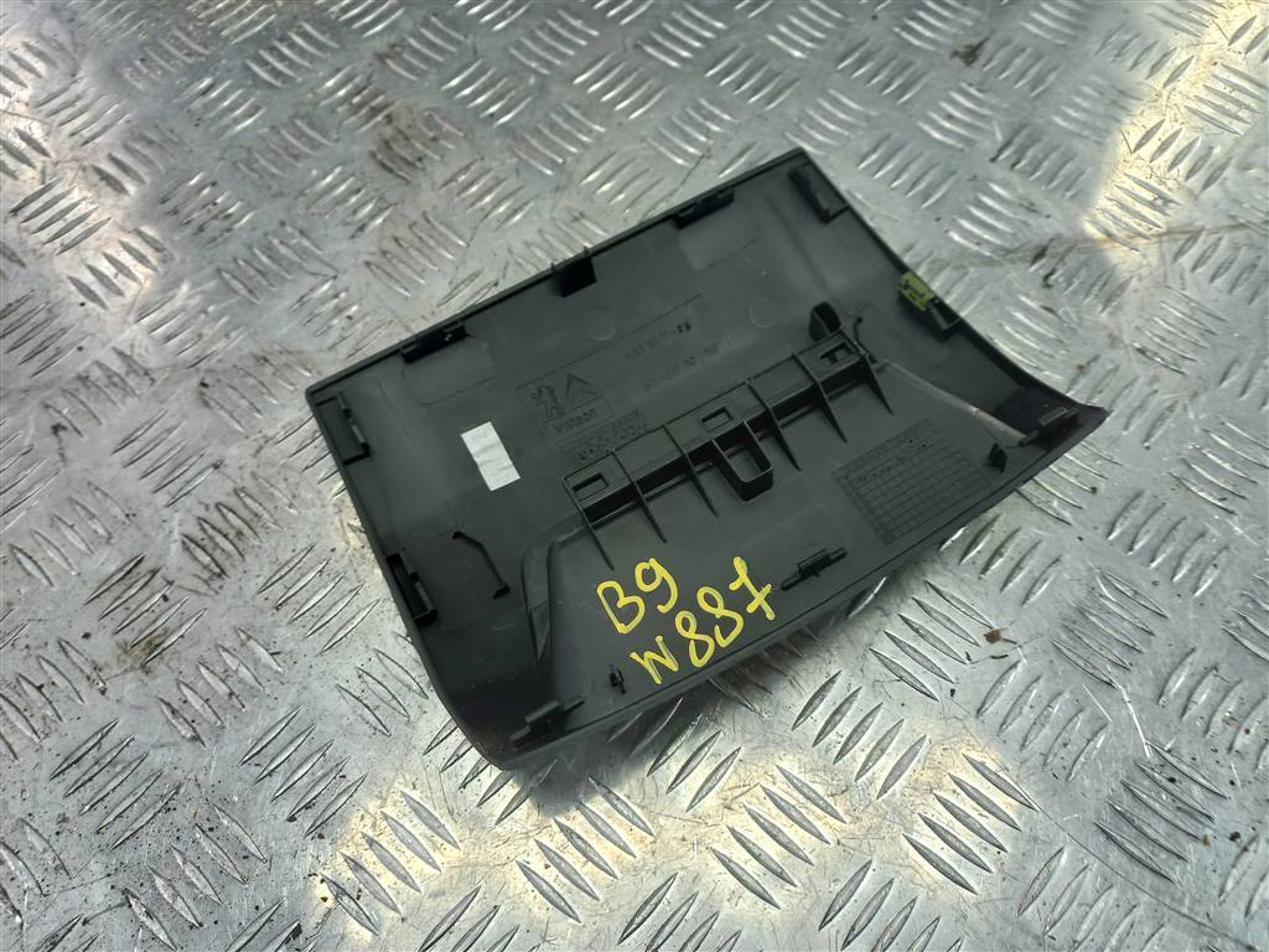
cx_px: 634
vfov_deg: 54.9
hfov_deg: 69.4
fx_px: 916
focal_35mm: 25
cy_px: 476
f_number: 1.8
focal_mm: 4.6
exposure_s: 1/50
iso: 50
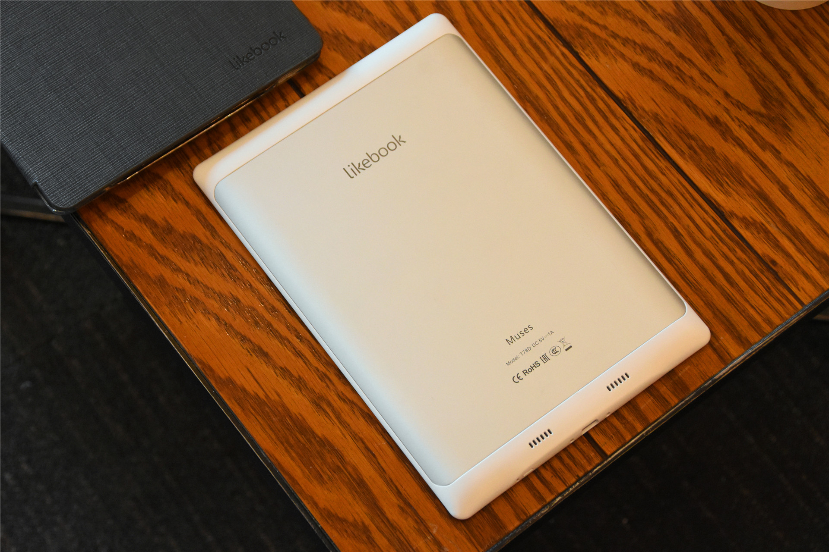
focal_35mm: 82
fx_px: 1900
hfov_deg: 24.6
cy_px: 276
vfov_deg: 16.6
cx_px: 414
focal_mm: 55
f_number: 7.1
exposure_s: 1/100
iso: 4000
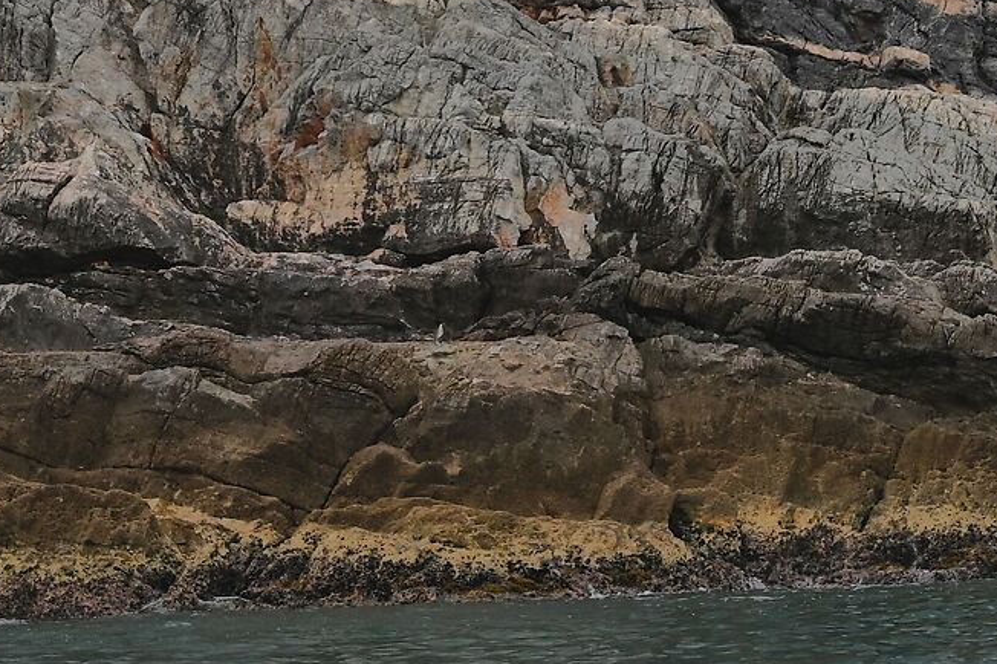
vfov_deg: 9.3
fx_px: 3875
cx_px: 298
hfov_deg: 14.6
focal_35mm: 140
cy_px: -531
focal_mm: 38
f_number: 5.6
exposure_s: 1/320
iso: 250
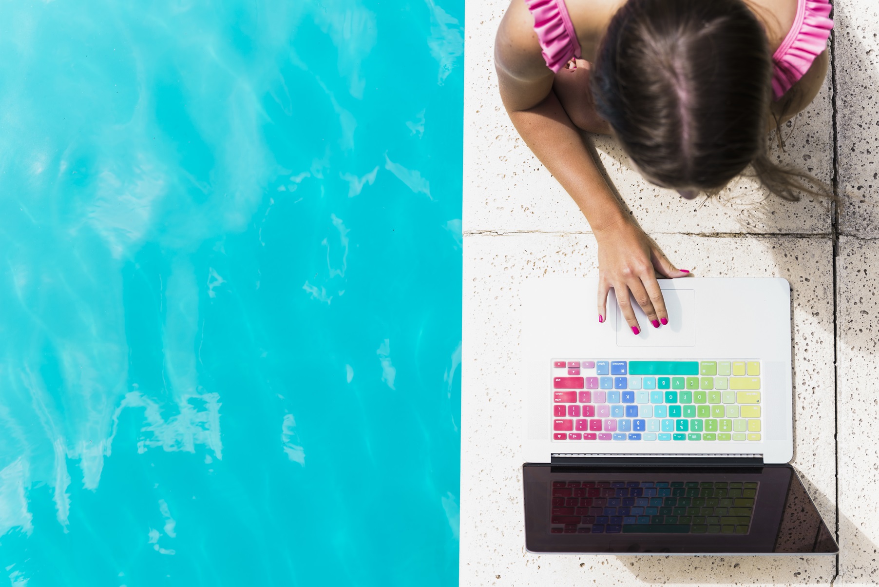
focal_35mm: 48
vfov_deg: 28.1
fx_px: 1172
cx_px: 440
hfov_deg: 41.1
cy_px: 294
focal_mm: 48
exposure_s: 1/160
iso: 50
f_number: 4
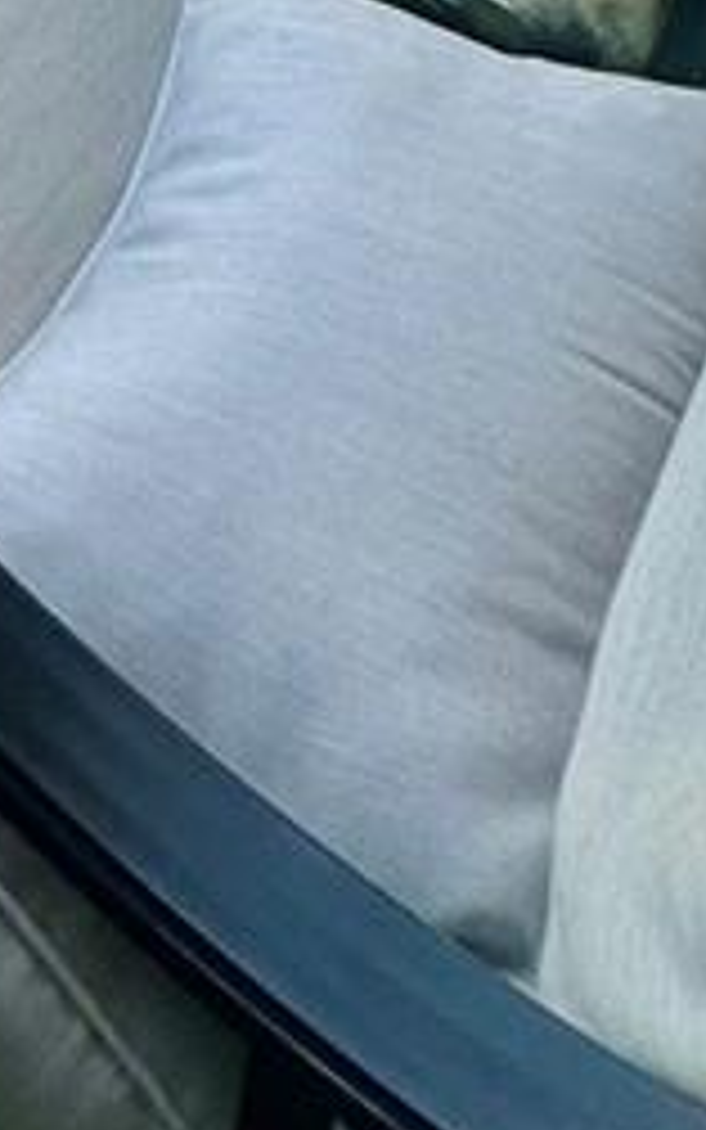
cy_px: -1414
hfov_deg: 13.8
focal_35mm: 71
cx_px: -922
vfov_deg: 16.4
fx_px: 2185
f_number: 2.2
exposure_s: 1/99
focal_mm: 2.22
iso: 64
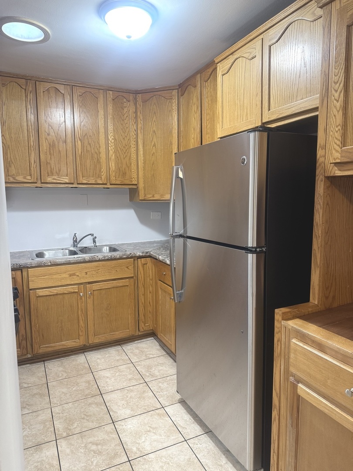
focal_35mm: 24
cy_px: 236
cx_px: 176
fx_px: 326
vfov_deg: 71.6
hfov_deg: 56.8
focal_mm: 6.76
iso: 200
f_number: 1.78
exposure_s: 1/60
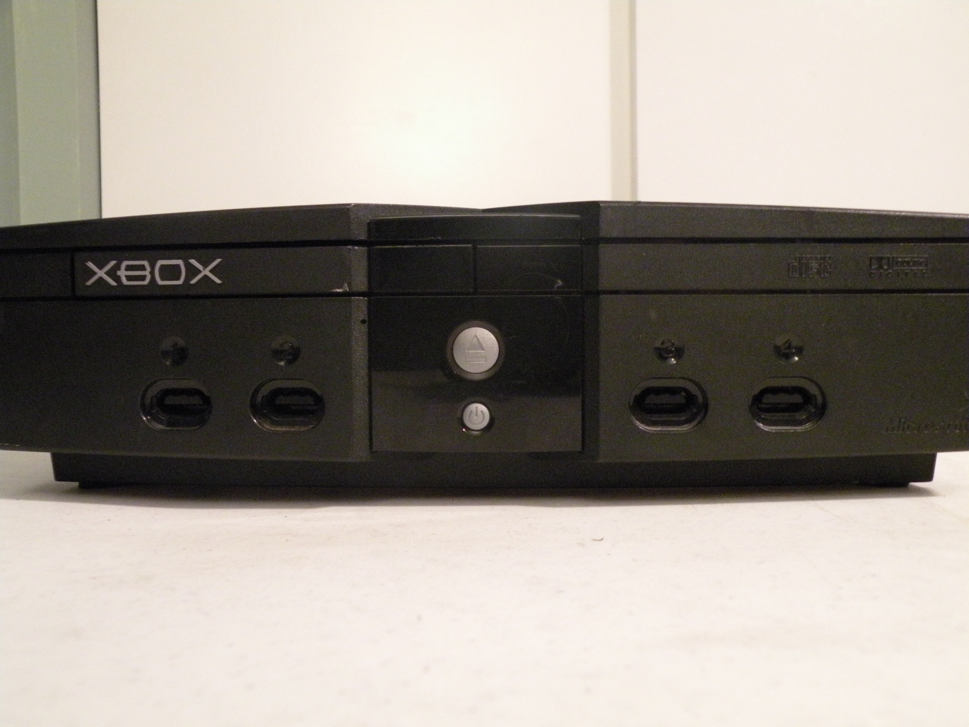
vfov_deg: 42.9
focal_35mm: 33
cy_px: 364
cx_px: 484
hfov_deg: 55.4
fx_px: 924
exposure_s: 1/8
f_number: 3.2
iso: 520
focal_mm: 5.8
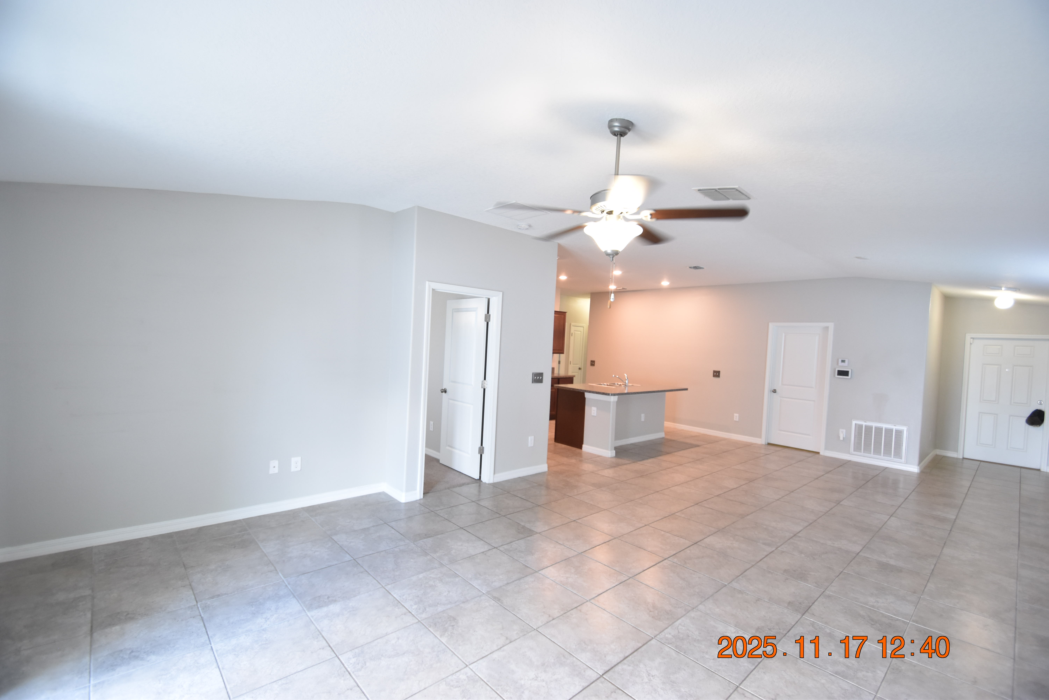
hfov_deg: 100.4
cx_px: 524
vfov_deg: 77.3
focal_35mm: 15
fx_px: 437
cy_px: 350
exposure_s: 1/30
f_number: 3.5
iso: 800
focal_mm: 10
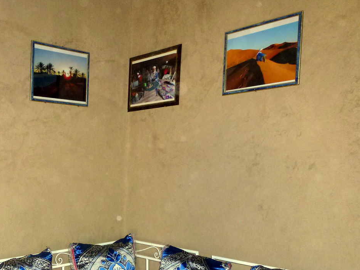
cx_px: 71
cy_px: 217
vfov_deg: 34.0
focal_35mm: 41
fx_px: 426
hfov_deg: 43.6
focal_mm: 4.3
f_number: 3.3
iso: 250
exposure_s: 1/60
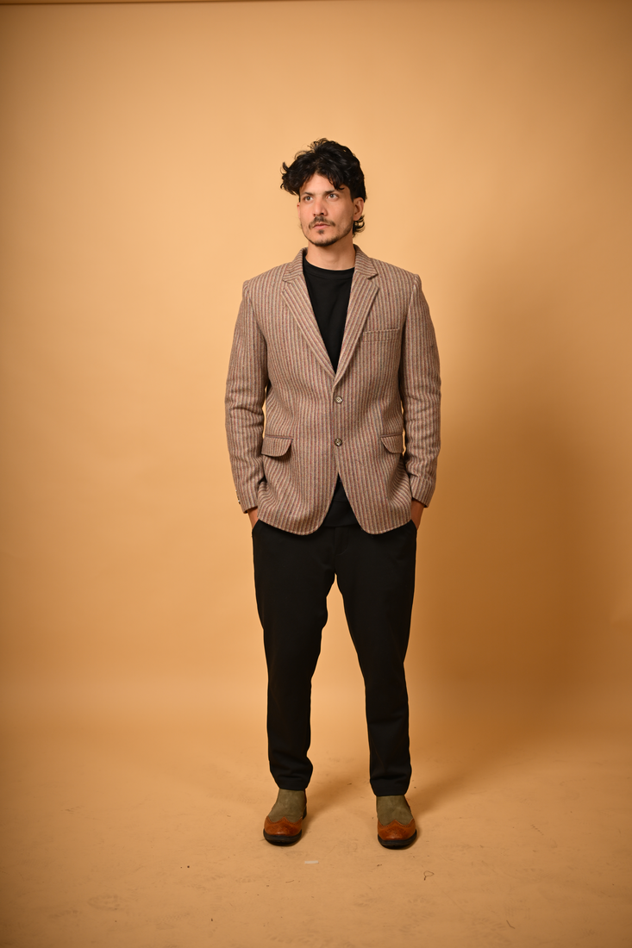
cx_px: 316
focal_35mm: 50
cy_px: 474
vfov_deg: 39.6
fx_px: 1317
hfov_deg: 27.0
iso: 160
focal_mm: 50
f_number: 2.2
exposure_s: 1/1000
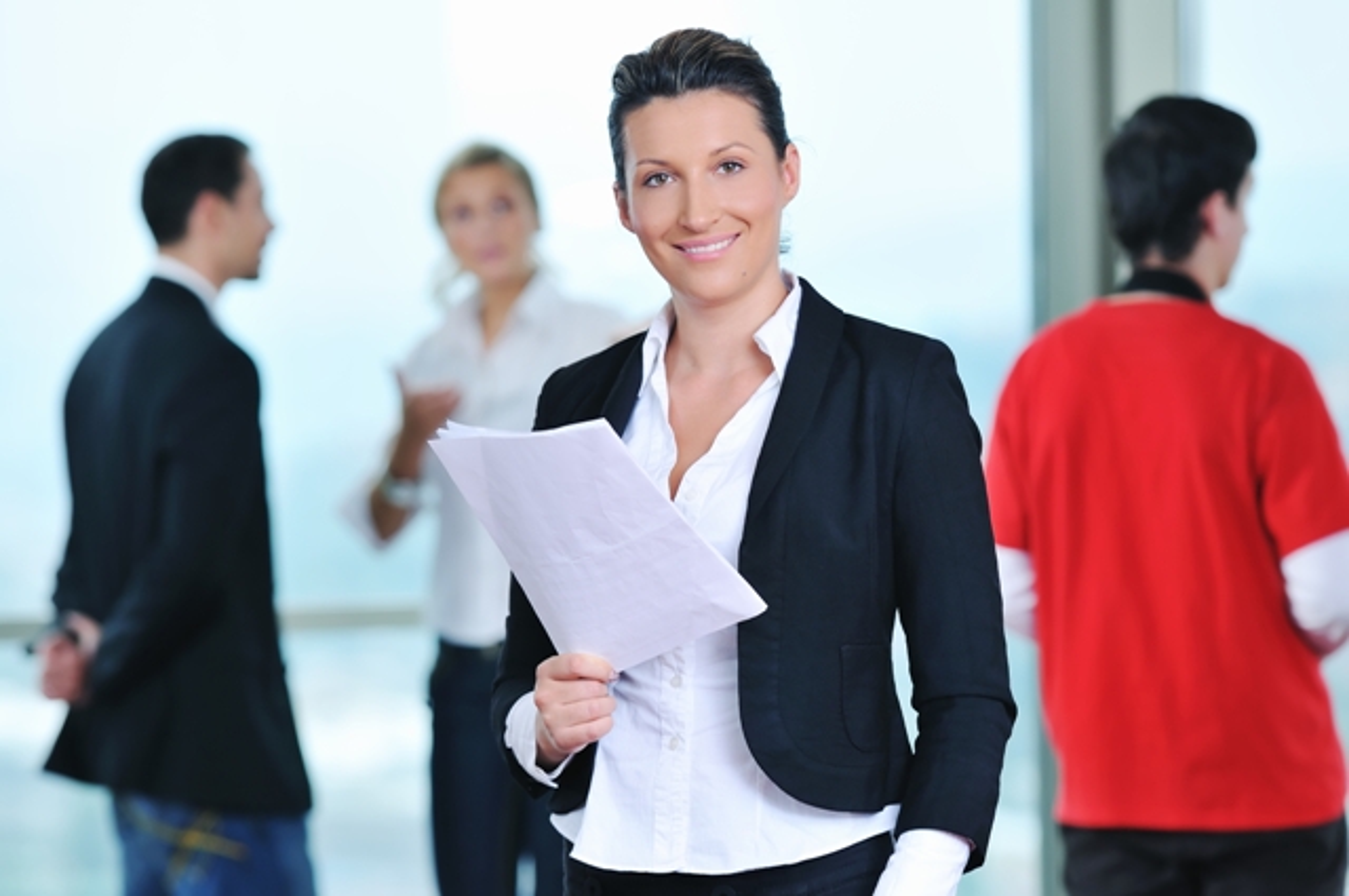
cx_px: 674
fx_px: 8701
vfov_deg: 5.9
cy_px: 448
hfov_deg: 8.9
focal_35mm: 232
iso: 200
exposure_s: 1/200
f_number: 4
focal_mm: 155
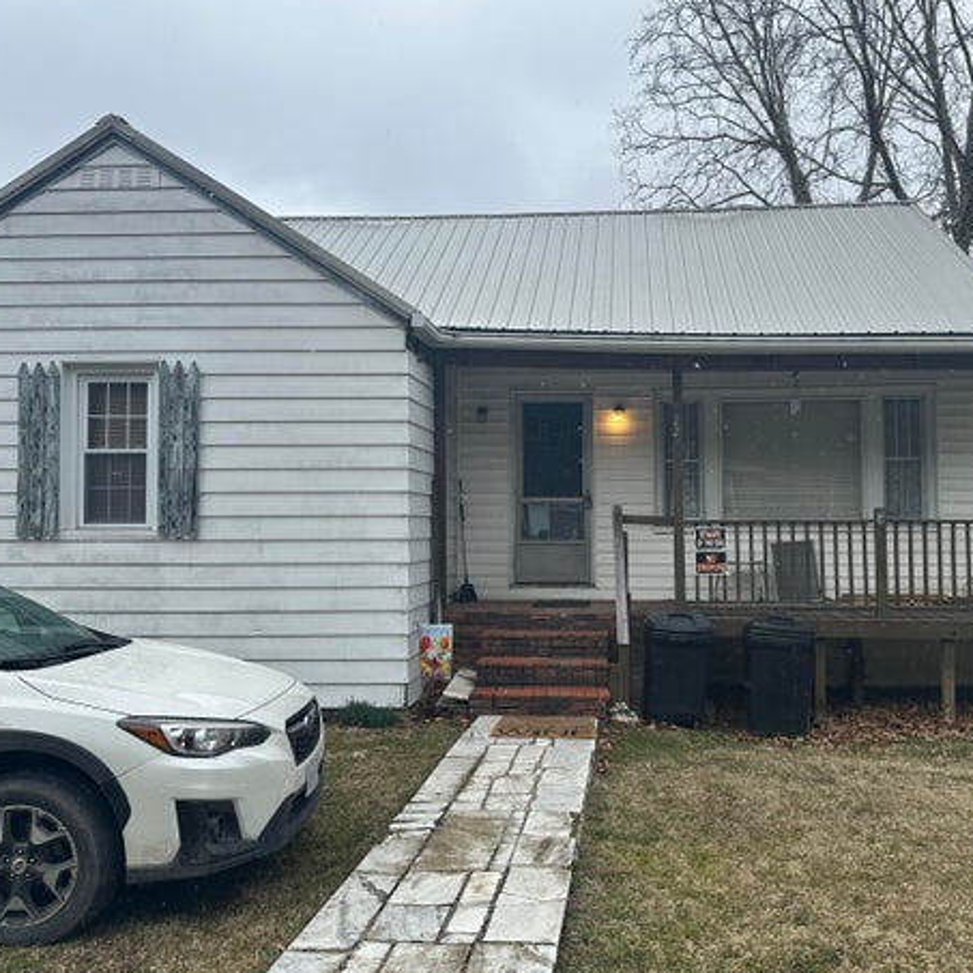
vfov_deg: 54.0
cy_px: 490
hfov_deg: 53.8
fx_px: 954
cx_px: 558
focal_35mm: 30
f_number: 1.78
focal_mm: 6.86
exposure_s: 1/1721
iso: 80
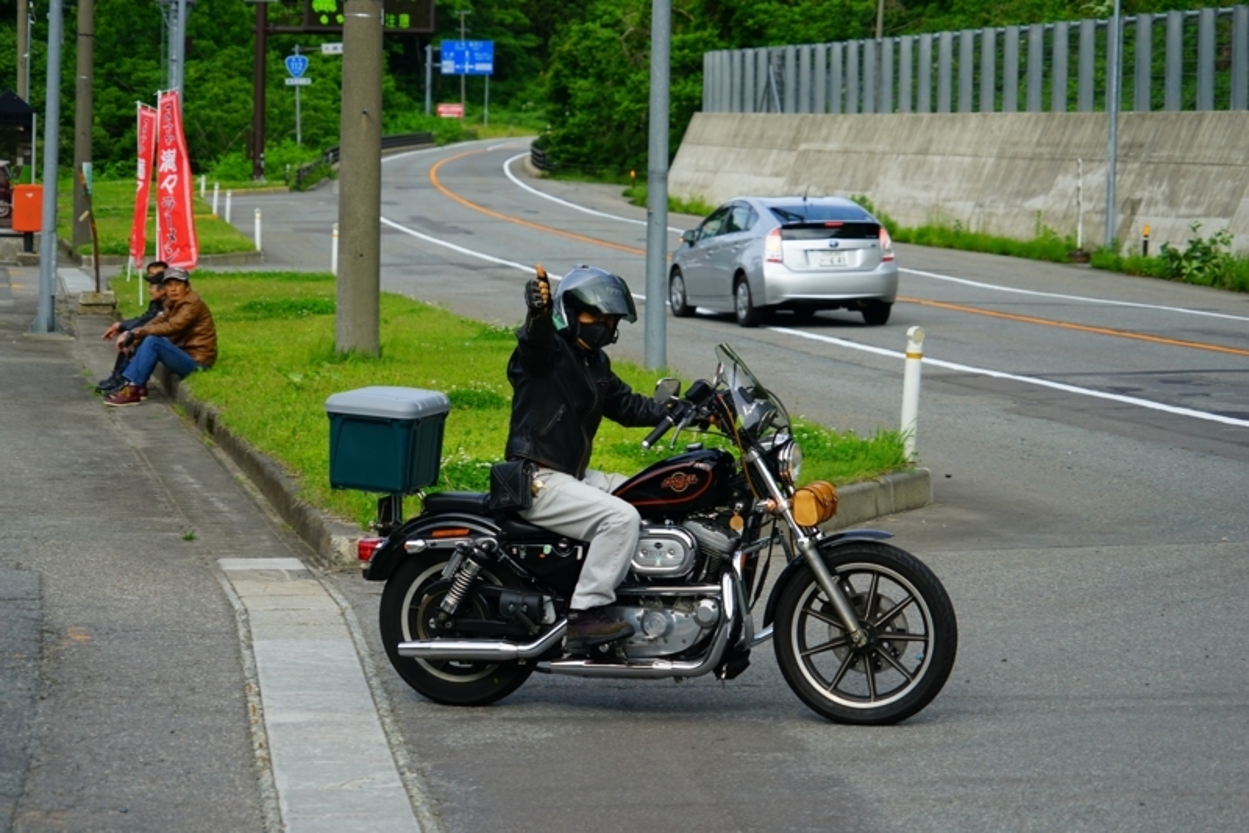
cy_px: 416
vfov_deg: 13.1
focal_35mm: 105
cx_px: 624
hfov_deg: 19.4
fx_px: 3644
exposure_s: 1/1000
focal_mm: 105
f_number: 5.6
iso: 400
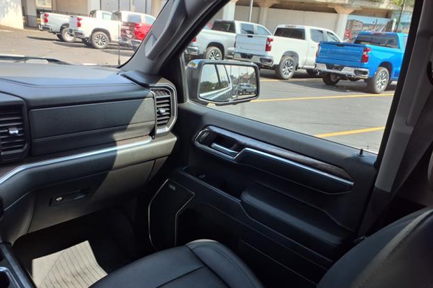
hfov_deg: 63.7
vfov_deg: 44.9
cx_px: 212
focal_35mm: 29
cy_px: 149
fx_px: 349
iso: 40
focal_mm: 3.58
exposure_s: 1/156
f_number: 1.9
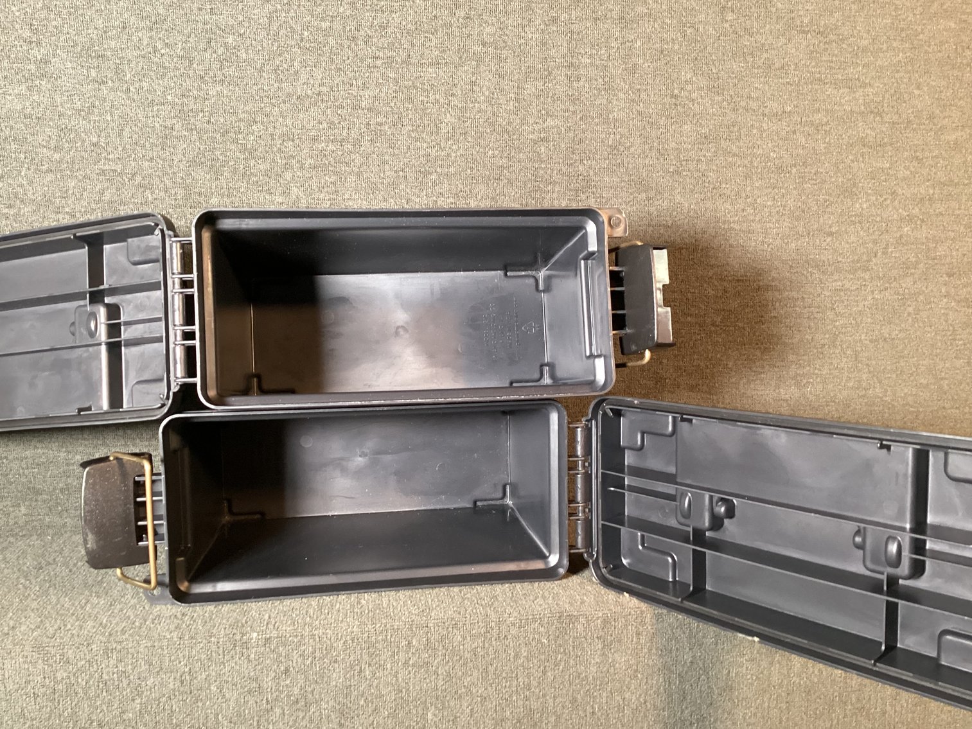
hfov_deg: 58.3
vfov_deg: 45.4
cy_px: 364
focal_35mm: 31
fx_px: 871
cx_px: 486
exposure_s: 1/33
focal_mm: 3.3
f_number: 2.4
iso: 320
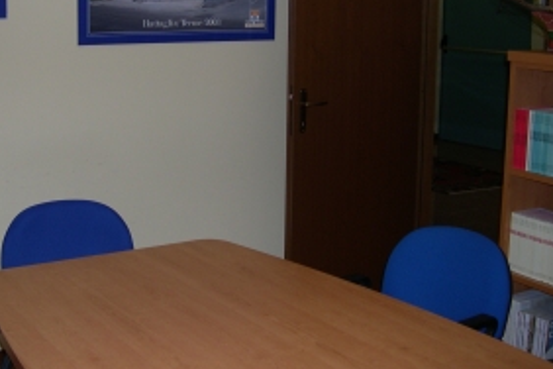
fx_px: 860
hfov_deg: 35.5
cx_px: 220
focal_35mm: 56
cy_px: 122
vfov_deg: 24.1
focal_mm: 8
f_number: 2.8
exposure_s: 1/60
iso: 107
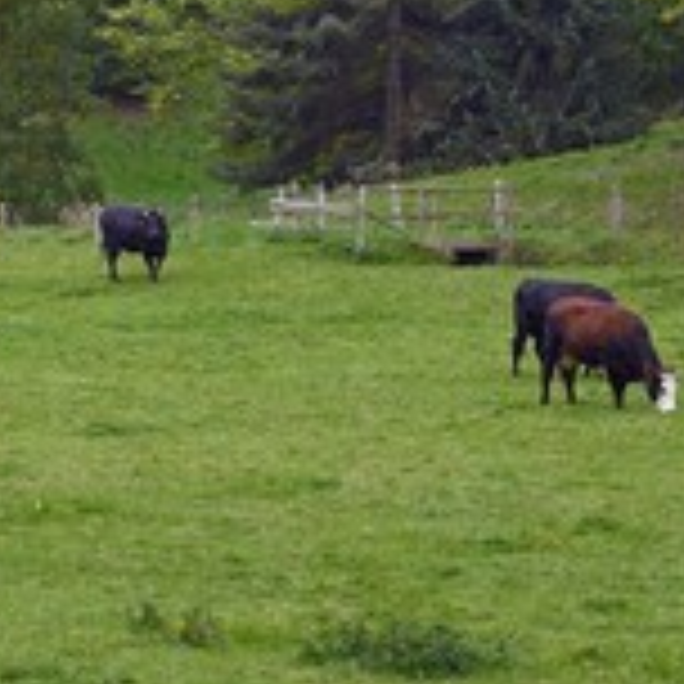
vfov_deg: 10.6
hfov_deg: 10.7
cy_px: 171
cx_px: 238
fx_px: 3666
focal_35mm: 164
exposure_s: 1/160
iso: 200
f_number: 5.6
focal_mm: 70
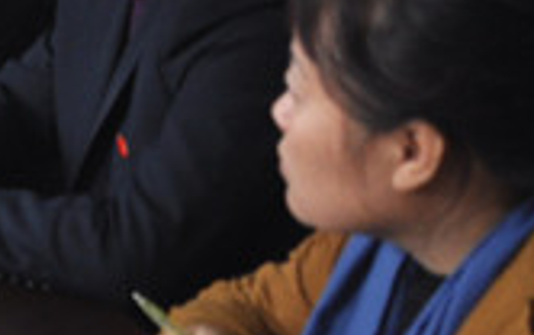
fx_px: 2530
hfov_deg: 10.1
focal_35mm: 174
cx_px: -862
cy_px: -53
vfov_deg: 7.5
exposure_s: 1/60
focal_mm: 21
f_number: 4
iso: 400
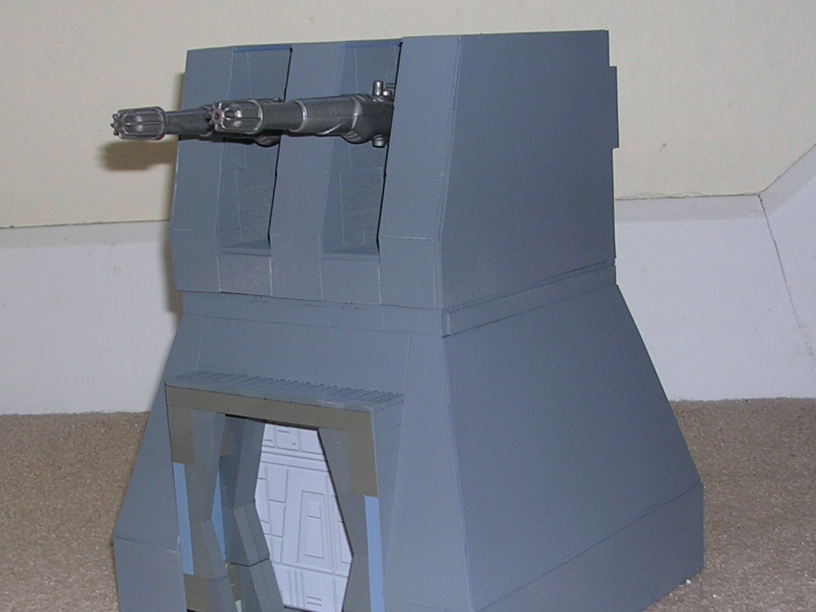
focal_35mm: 65
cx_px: 370
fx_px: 1532
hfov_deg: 29.8
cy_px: 358
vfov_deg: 22.6
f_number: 2.8
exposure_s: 1/60.1
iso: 50
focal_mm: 5.8
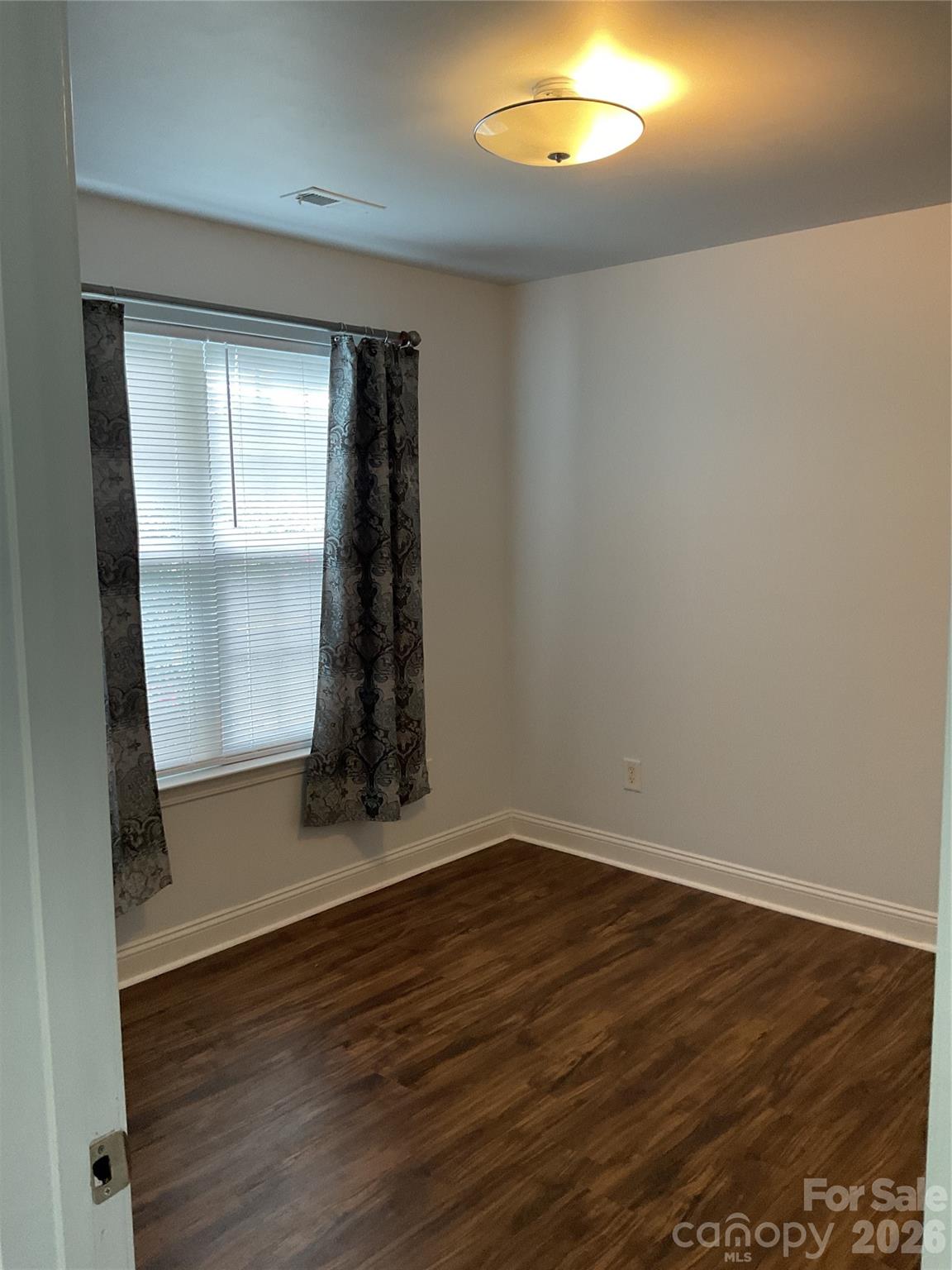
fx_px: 1063
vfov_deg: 61.7
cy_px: 635
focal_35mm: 29
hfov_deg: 48.2
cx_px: 476
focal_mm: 3
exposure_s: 1/60
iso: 100
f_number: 1.8
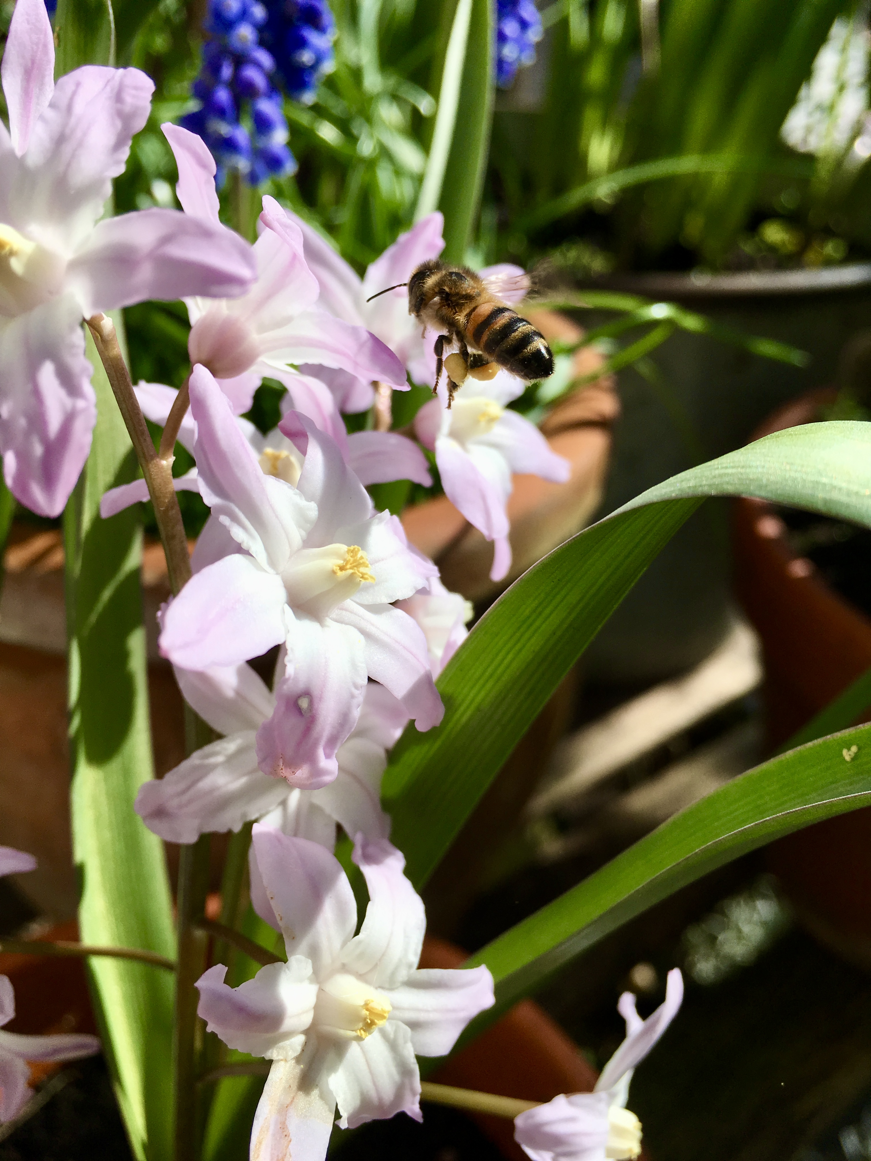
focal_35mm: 29
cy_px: 580
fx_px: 973
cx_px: 436
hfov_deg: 48.2
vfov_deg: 61.7
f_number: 2.2
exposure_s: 1/2137
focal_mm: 4.15
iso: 25
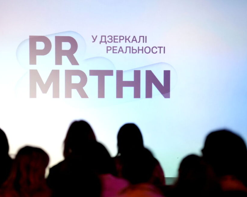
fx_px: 1330
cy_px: 92
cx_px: 120
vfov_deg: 8.5
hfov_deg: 10.6
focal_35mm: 182
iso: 3200
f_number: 2.8
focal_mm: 149
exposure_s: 1/200
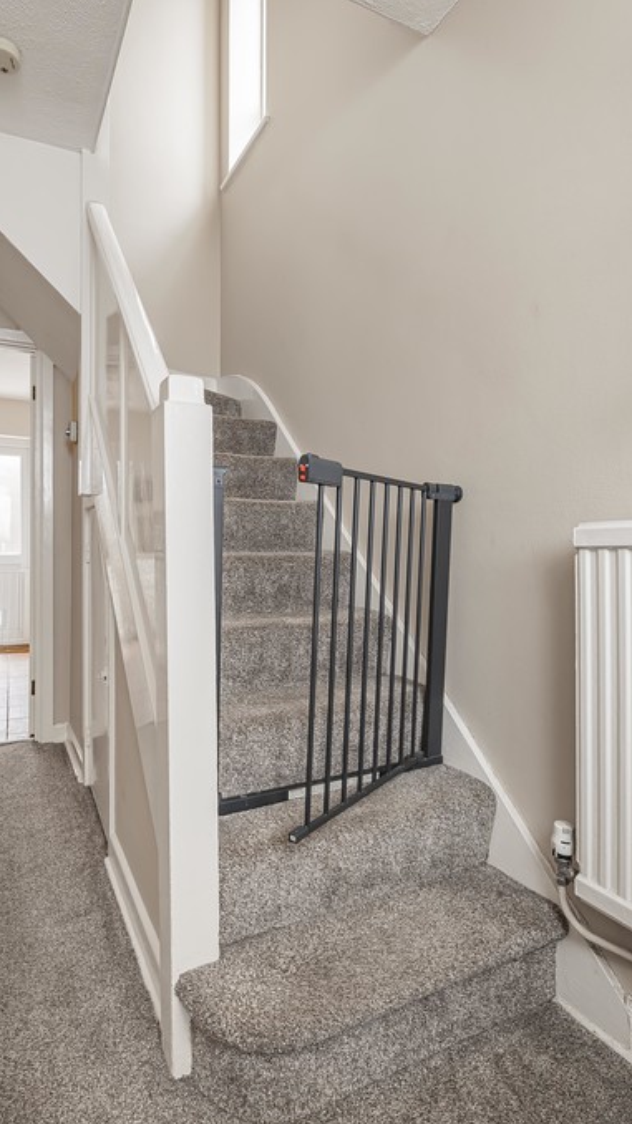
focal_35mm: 19
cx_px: 289
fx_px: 566
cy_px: 563
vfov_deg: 89.6
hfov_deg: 58.2
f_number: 9
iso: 320
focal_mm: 12
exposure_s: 1/8
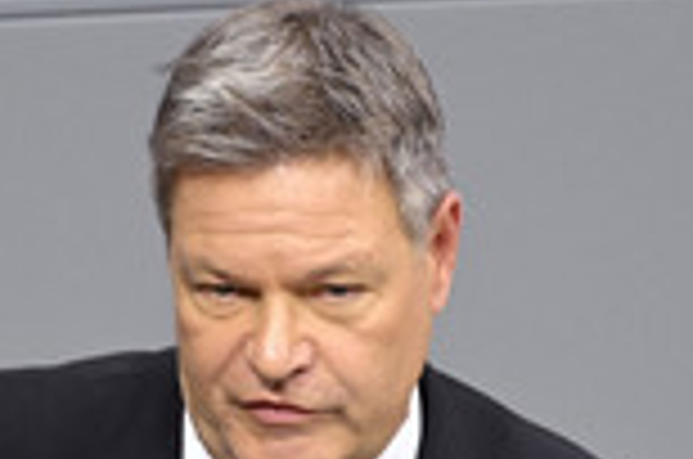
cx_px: 281
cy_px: 585
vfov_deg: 1.0
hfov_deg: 1.5
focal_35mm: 1406
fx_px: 27009
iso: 10000
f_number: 5.6
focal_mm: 480
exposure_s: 1/250
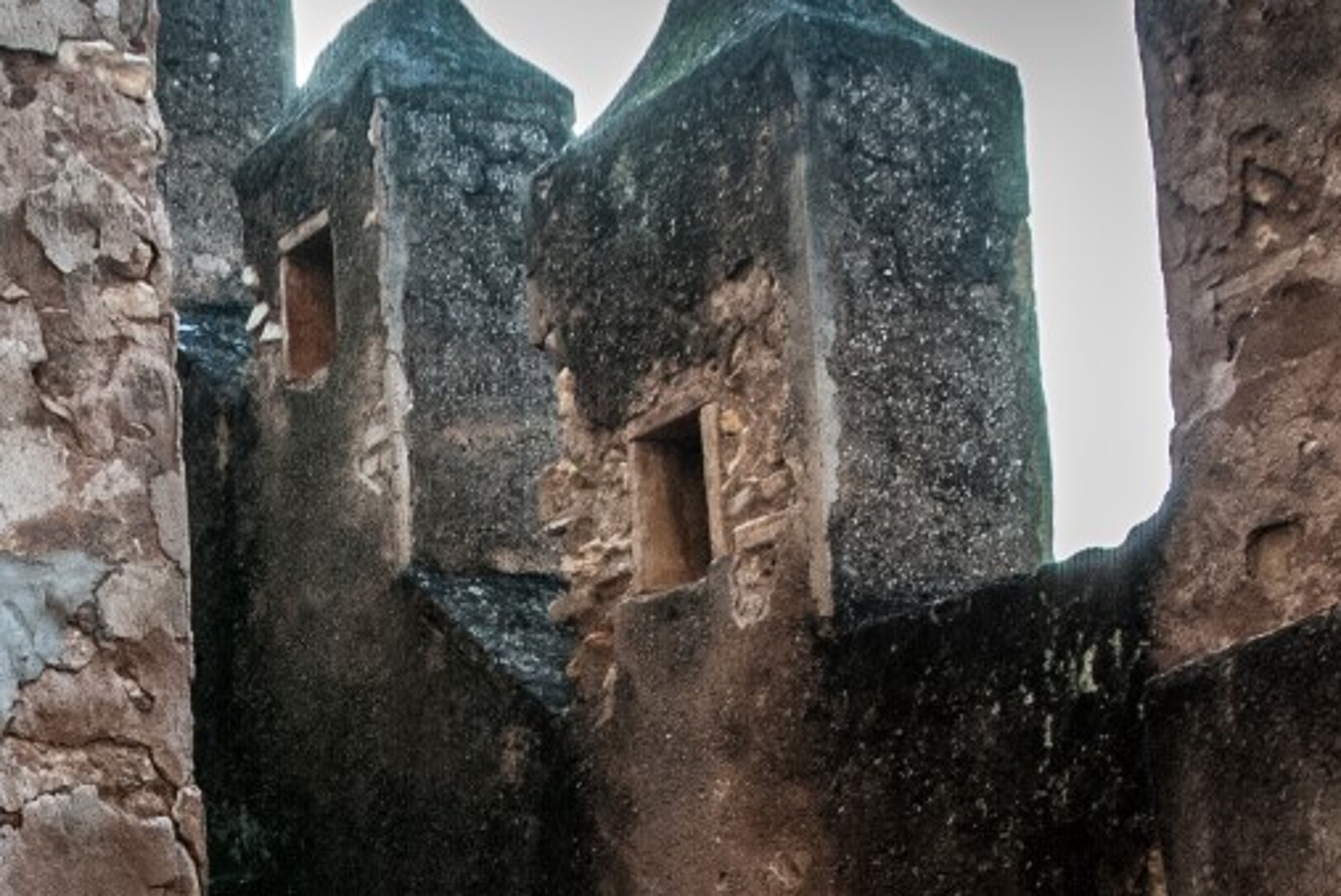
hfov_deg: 22.9
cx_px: 61
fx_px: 3206
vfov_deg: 15.1
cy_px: 1229
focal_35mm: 86
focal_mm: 18
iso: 1000
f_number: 8
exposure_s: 1/250
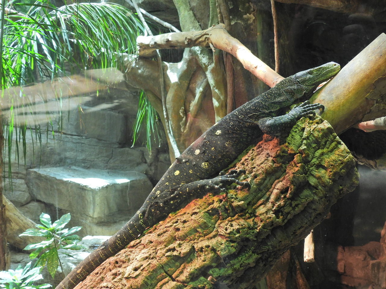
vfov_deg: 26.6
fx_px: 613
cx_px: 193
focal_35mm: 55
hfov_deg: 34.9
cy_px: 144
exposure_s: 1/30
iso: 160
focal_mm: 9.8
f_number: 3.5
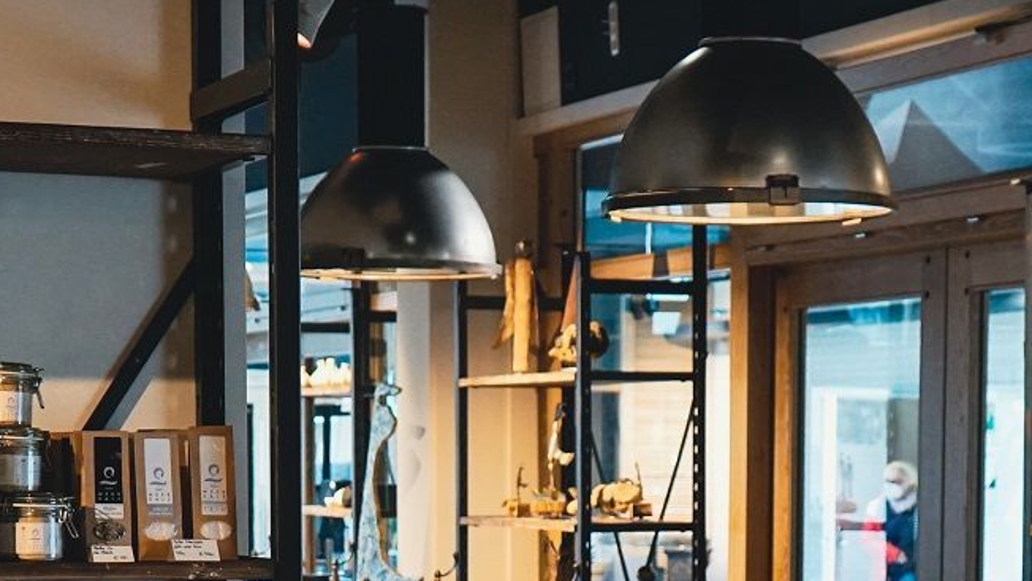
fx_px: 2956
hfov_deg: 19.8
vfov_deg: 10.9
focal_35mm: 108
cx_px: 578
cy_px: 807
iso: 1600
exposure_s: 1/160
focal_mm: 35
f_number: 4
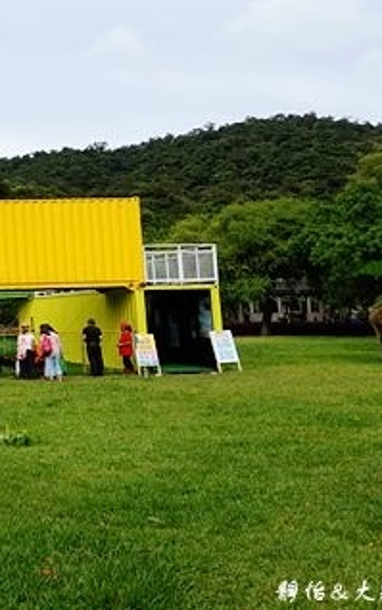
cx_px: -177
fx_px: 832
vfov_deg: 40.0
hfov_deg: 21.9
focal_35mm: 50
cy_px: 222
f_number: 4
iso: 125
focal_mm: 9
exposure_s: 1/640
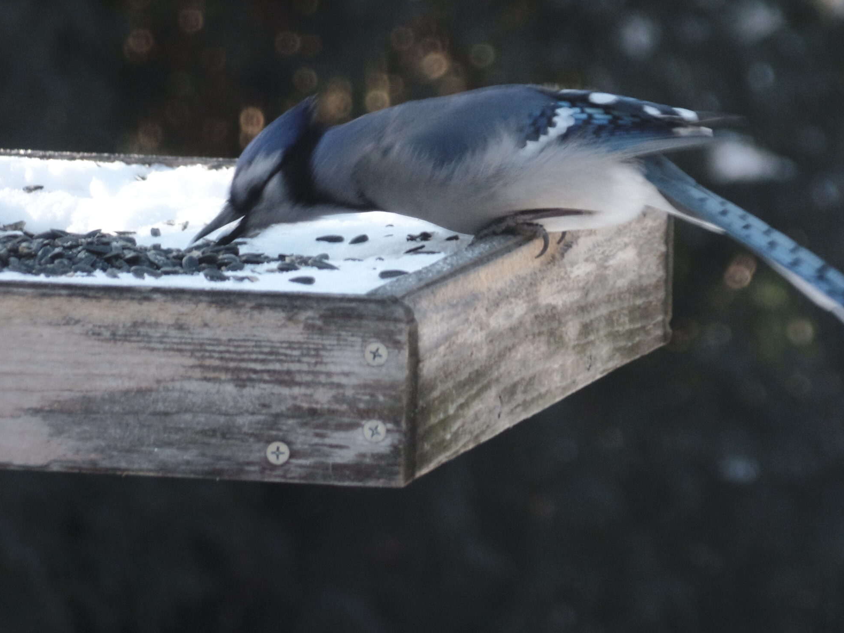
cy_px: 254
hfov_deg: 3.1
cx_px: 426
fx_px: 15385
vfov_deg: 2.4
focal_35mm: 631
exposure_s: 1/90
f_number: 5.9
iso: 240
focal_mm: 86.1
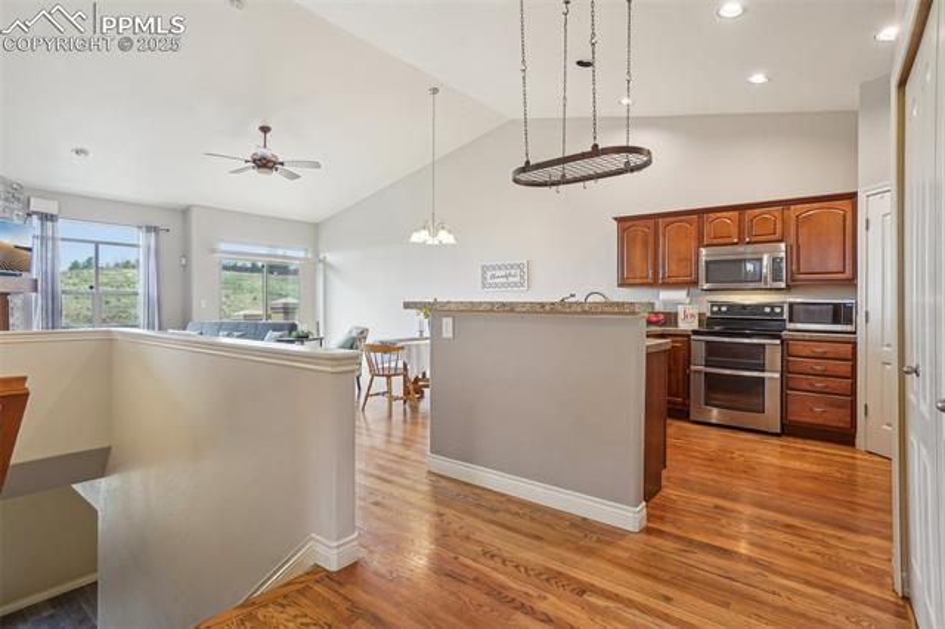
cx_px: 472
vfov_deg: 67.3
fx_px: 472
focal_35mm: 18
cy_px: 314
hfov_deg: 90.0
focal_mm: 12
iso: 400
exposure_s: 1/8
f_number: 8
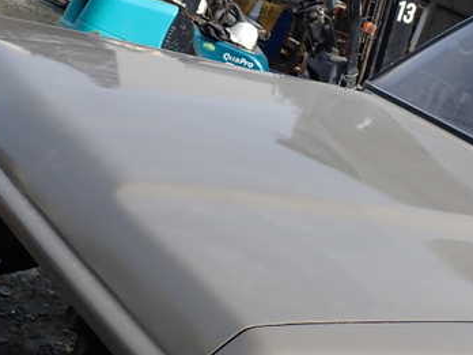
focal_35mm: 62
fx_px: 847
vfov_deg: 23.6
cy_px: 162
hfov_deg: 31.1
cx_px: 285
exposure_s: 1/640
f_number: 3.5
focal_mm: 6.37
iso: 100
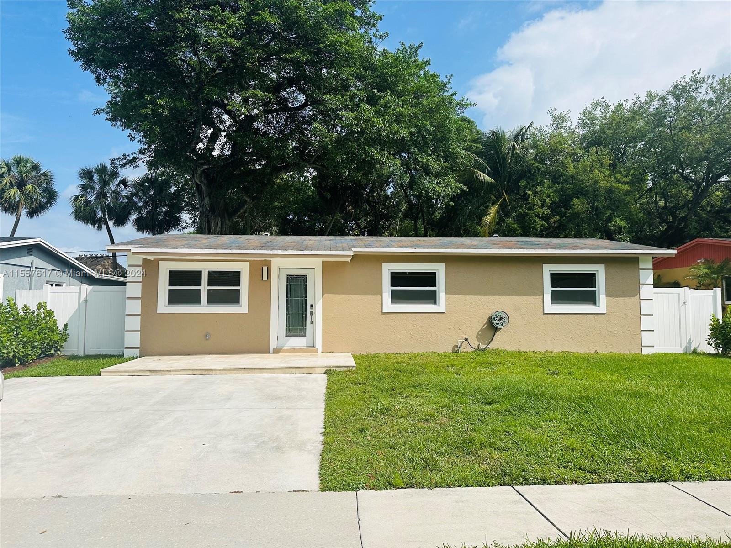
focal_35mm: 24
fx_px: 507
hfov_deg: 71.6
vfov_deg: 56.8
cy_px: 274
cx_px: 366
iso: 80
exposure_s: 1/7042
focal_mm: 6.86
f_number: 1.78
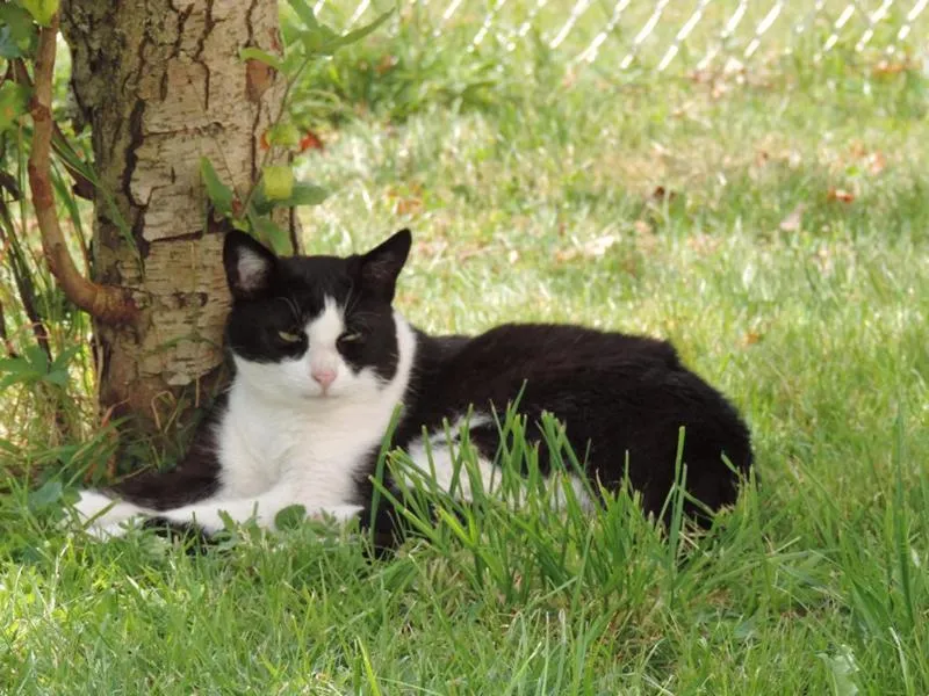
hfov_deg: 9.9
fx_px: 5367
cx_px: 464
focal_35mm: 200
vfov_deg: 7.4
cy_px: 348
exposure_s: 1/160
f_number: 4.6
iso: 110
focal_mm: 35.6
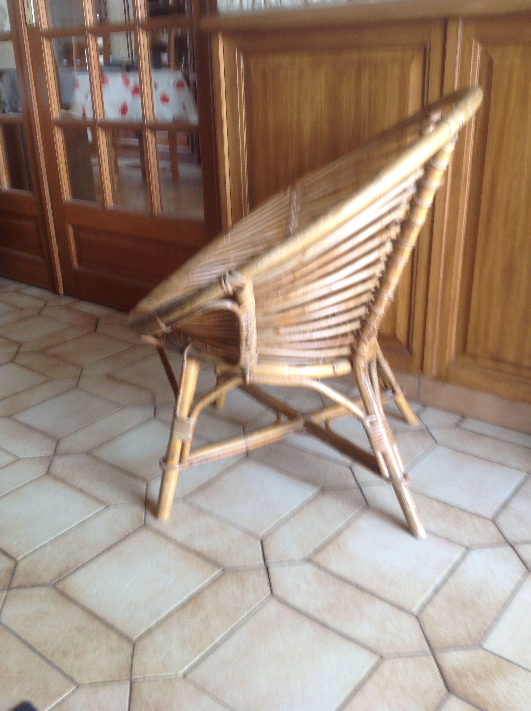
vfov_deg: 52.7
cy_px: 356
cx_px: 266
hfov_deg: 40.6
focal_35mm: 35
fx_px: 718
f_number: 2.4
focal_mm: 4.28
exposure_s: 1/15
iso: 64
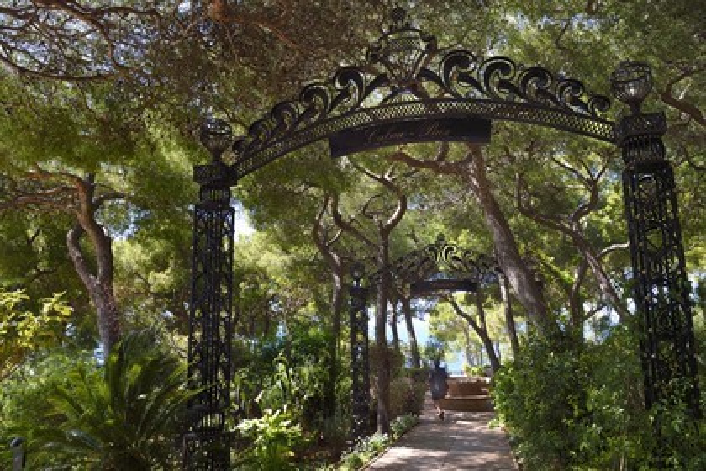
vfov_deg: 53.1
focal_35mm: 24
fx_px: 471
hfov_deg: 73.7
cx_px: 353
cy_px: 236
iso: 200
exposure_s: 1/100
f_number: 9
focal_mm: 24
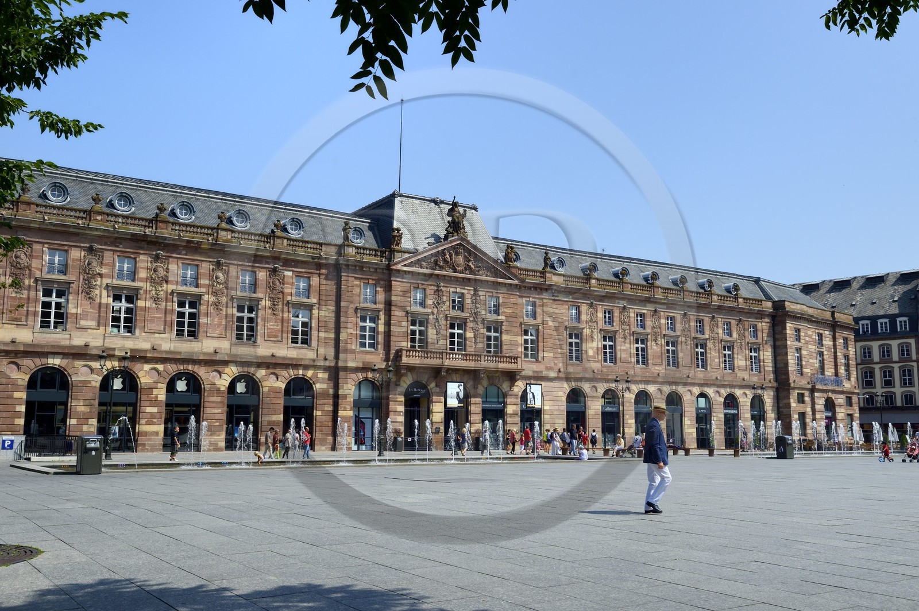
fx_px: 893
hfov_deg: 54.5
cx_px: 460
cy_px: 306
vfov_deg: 37.8
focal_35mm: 35
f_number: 14
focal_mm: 35
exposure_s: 1/320
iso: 200
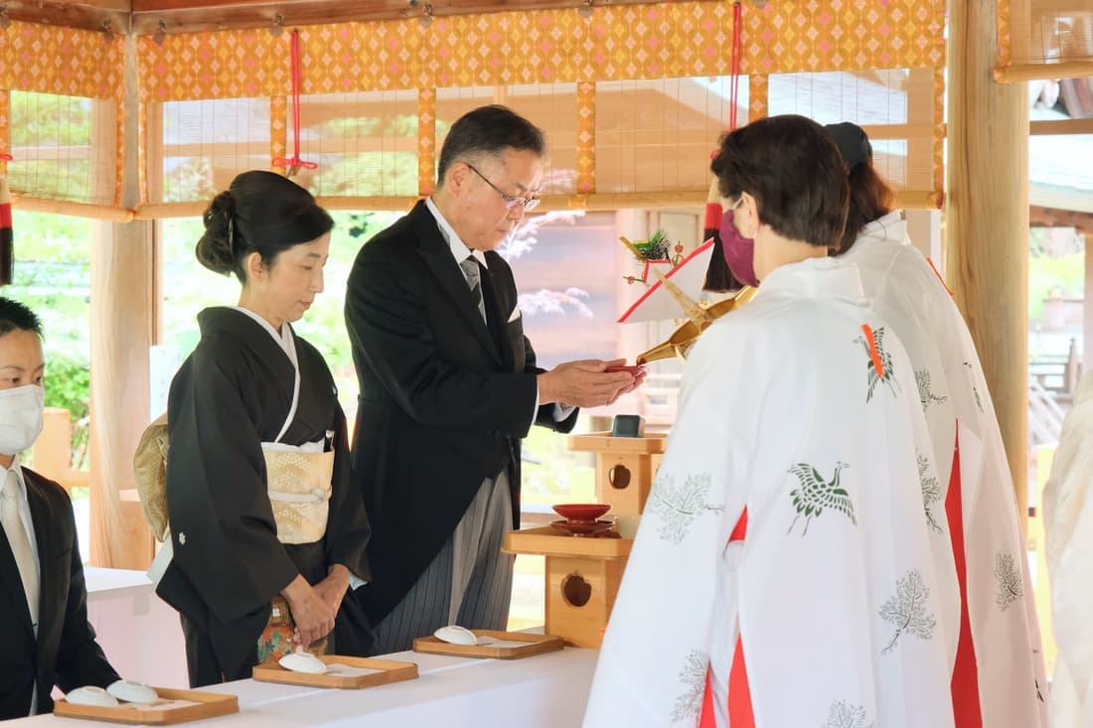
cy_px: 364
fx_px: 2489
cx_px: 546
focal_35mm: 82
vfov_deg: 16.6
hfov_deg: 24.8
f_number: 5
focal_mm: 54.5
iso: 3200
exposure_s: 1/60
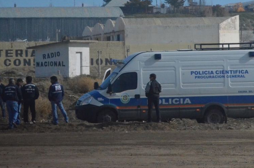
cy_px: 57
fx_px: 2873
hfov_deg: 5.1
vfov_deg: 3.4
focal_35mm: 408
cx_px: 125
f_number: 16
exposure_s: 1/4000
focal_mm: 200
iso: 6400
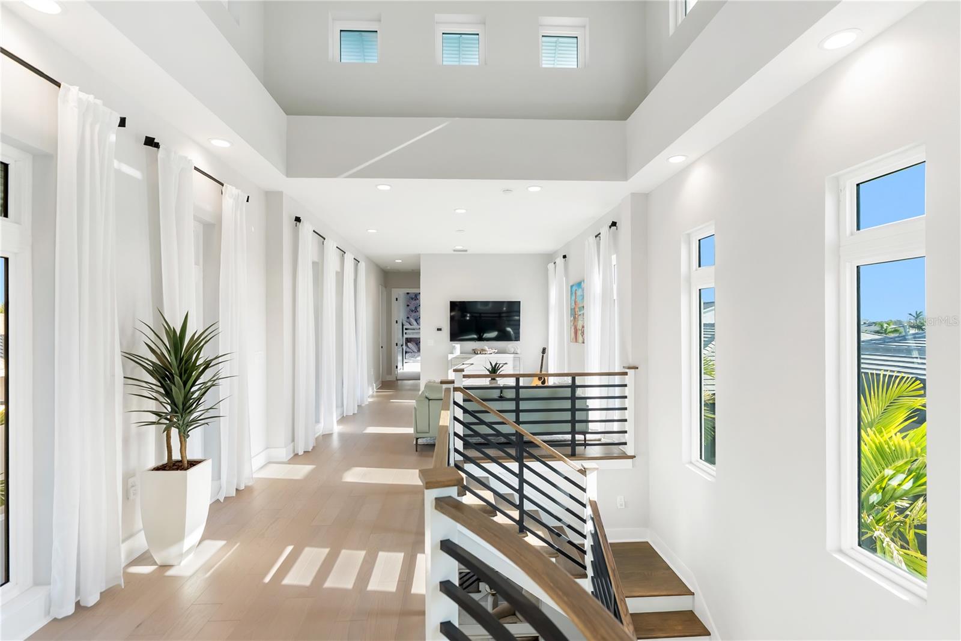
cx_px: 480
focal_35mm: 16
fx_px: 427
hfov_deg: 96.7
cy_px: 320
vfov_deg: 73.8
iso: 160
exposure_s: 1/250
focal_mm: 16
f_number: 2.8
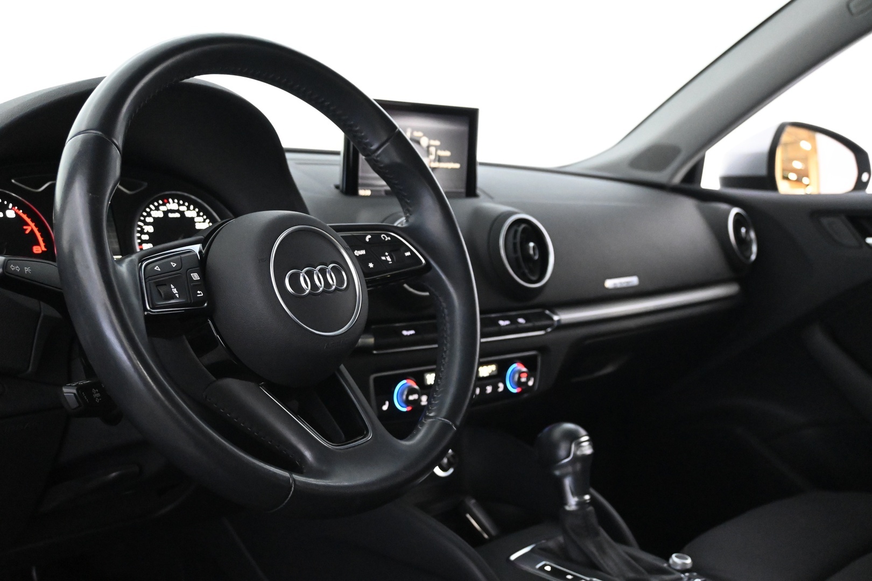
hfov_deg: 45.0
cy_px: 290
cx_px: 436
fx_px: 1054
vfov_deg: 30.8
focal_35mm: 44
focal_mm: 29
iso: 7200
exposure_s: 1/50
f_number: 4.8
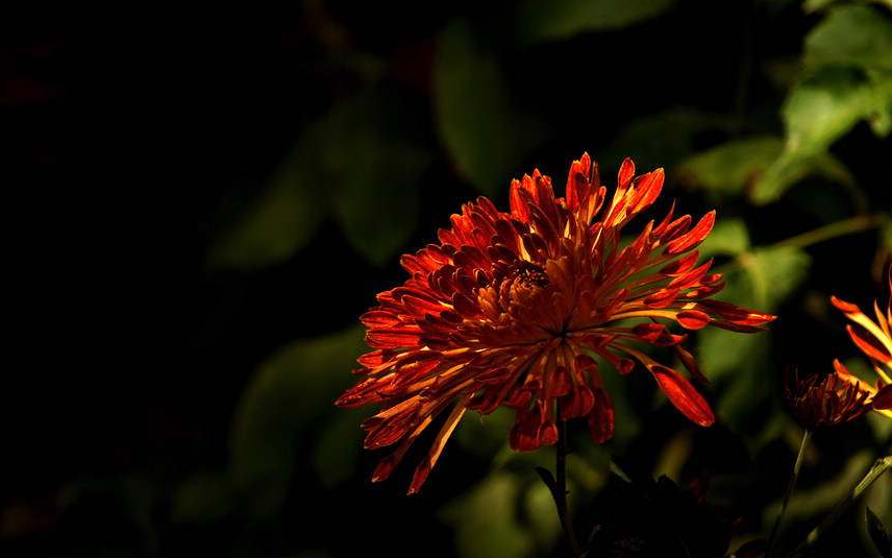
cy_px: 279
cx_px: 446
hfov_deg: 12.2
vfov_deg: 7.6
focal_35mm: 172
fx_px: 4181
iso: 200
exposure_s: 1/1000
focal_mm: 112
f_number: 6.3
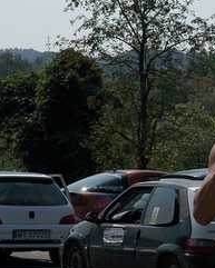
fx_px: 1614
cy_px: 123
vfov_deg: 9.5
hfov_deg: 7.5
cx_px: 285
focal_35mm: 203
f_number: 13
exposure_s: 1/640
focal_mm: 60
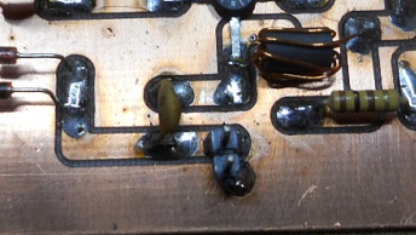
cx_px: 177
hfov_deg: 26.2
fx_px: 894
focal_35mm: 81
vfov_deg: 14.4
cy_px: -55
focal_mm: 5.8
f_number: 3.5
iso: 80
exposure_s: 1/40
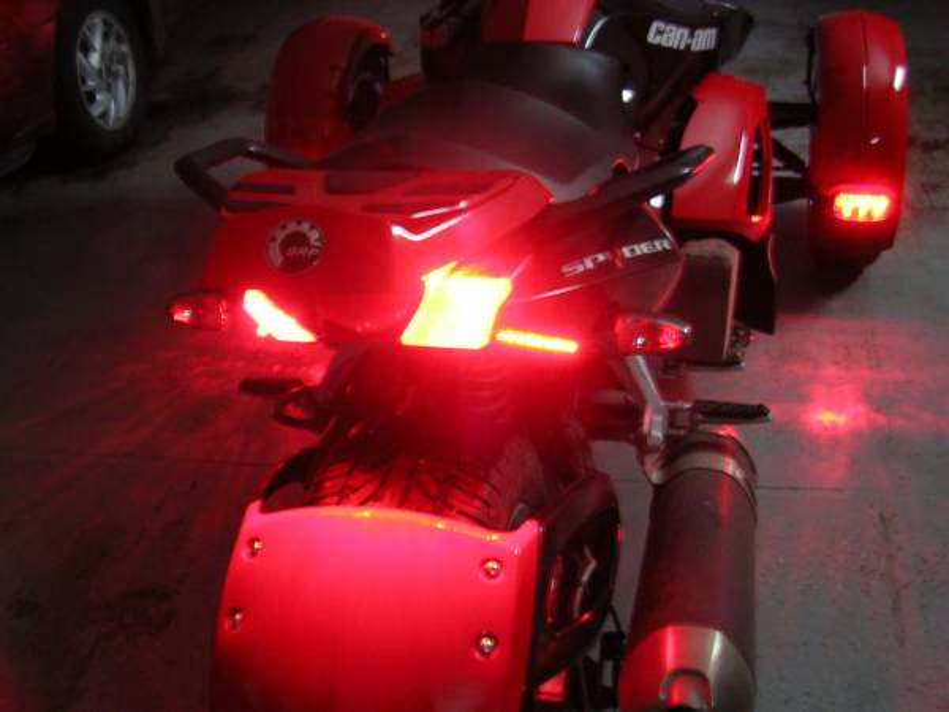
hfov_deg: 49.0
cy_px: 356
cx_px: 474
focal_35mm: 38
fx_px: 1042
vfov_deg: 37.7
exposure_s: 1/3.7
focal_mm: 5.8
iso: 79
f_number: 2.8
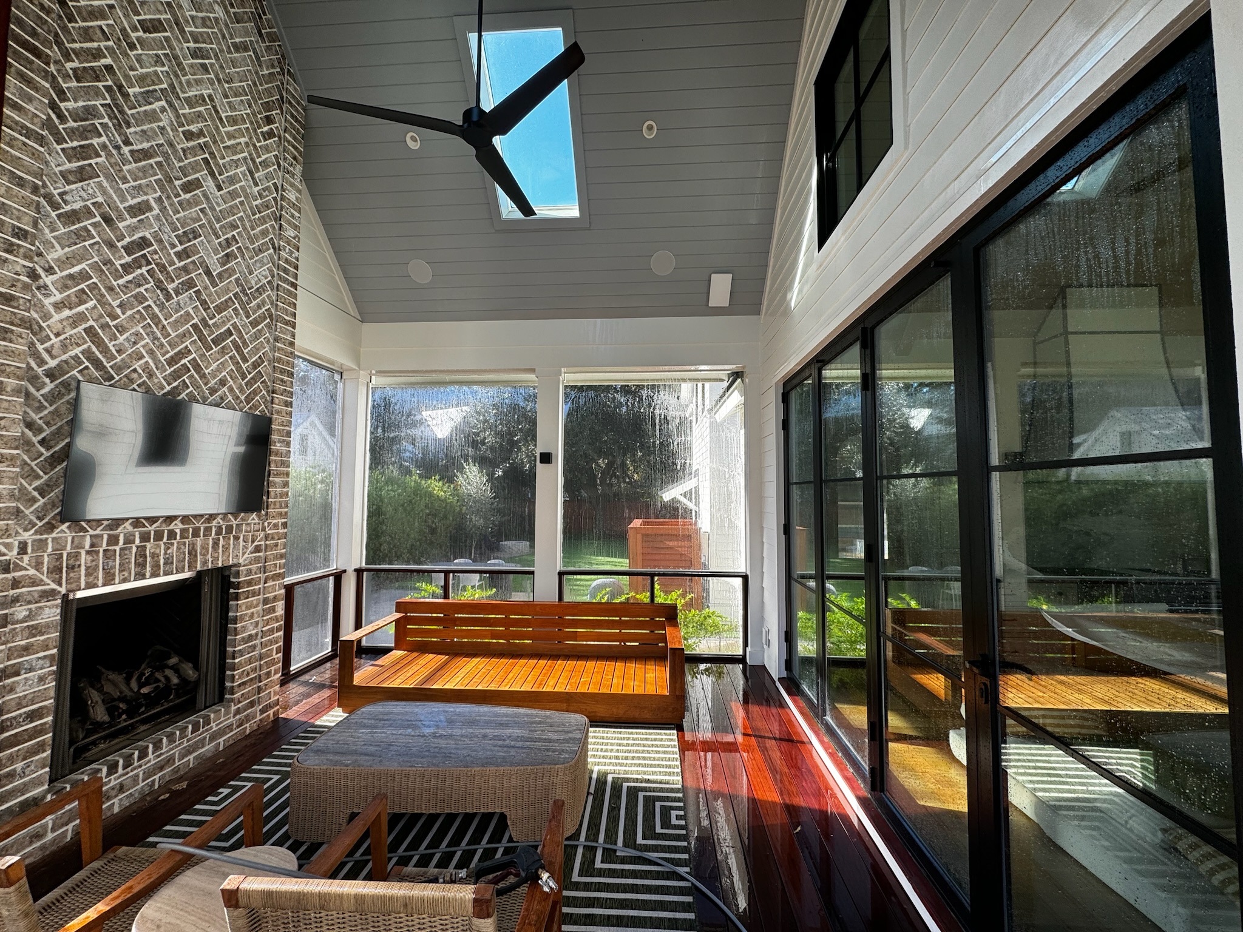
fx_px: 503
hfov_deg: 102.1
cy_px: 466
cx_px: 622
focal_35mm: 14
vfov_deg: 85.7
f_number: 2.2
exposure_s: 1/136
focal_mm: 2.22
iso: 40
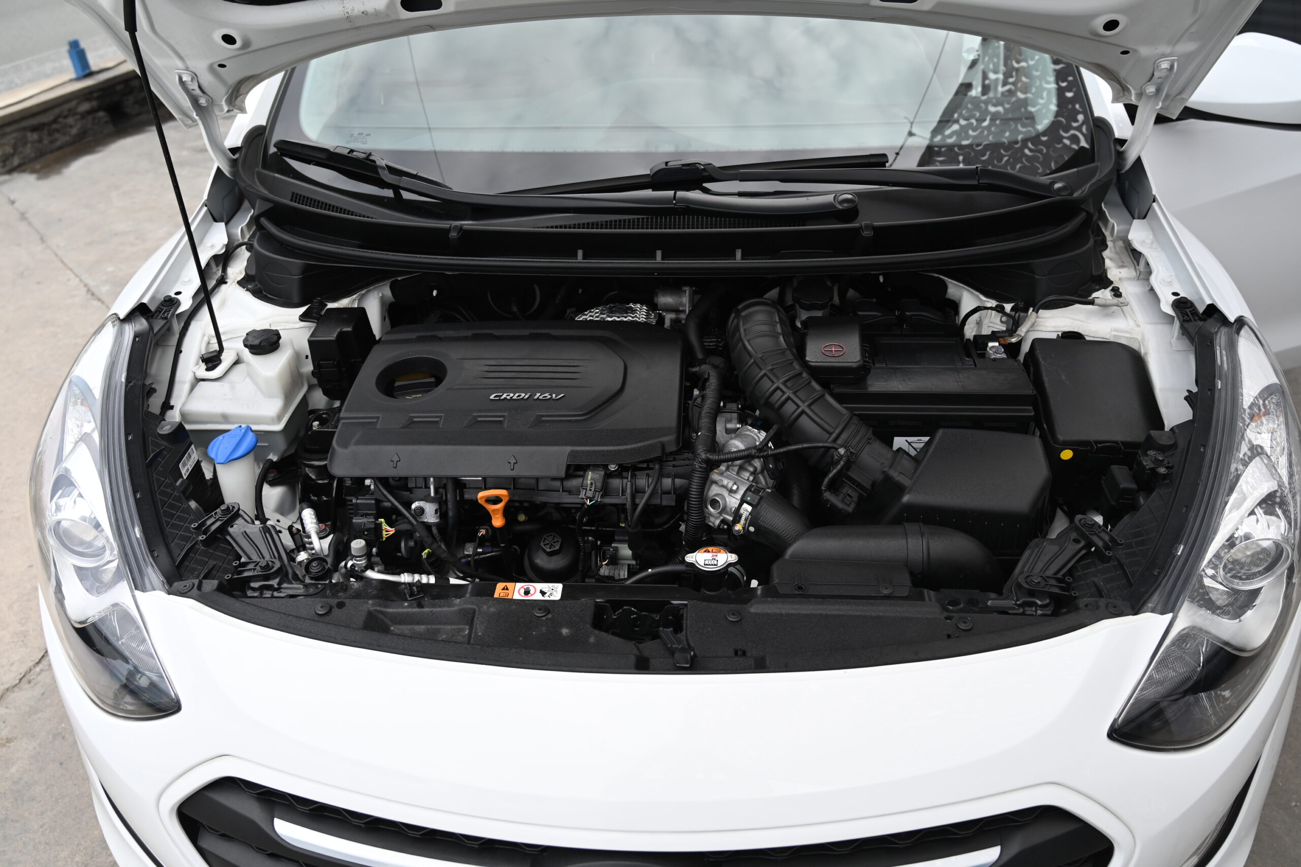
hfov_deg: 65.5
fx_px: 1012
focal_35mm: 28
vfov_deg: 46.4
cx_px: 650
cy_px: 434
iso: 200
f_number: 4.5
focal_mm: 28
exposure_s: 1/250
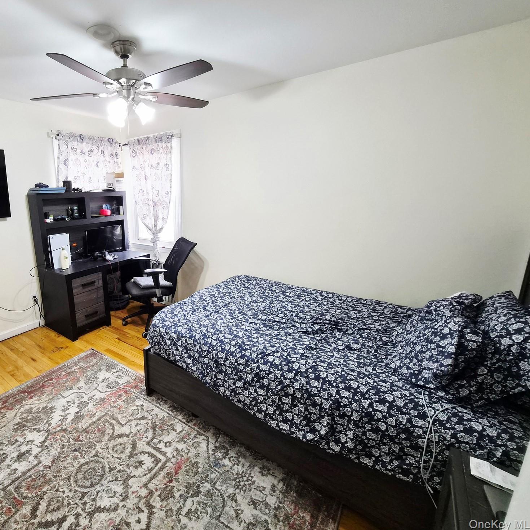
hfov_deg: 84.2
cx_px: 173
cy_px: 256
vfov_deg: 87.4
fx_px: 277
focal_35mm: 16
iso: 200
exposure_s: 1/60.2
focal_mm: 1.7
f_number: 2.2
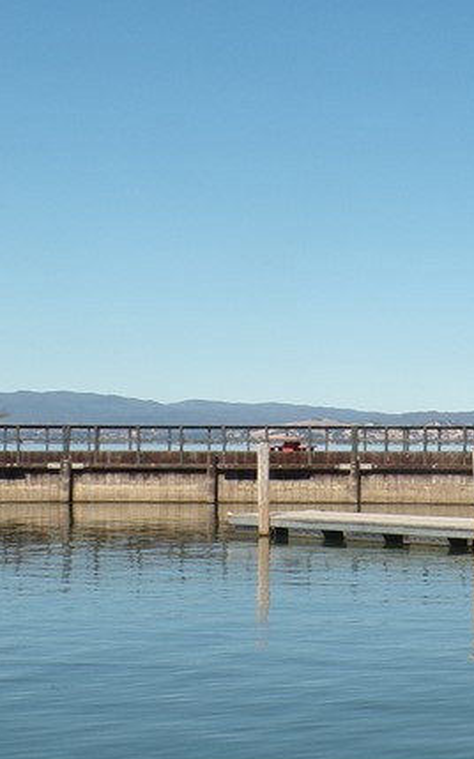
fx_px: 1675
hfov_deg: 15.0
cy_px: 467
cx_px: 693
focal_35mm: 81
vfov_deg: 25.5
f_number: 4.8
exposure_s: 1/640
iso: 100
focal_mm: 5.8
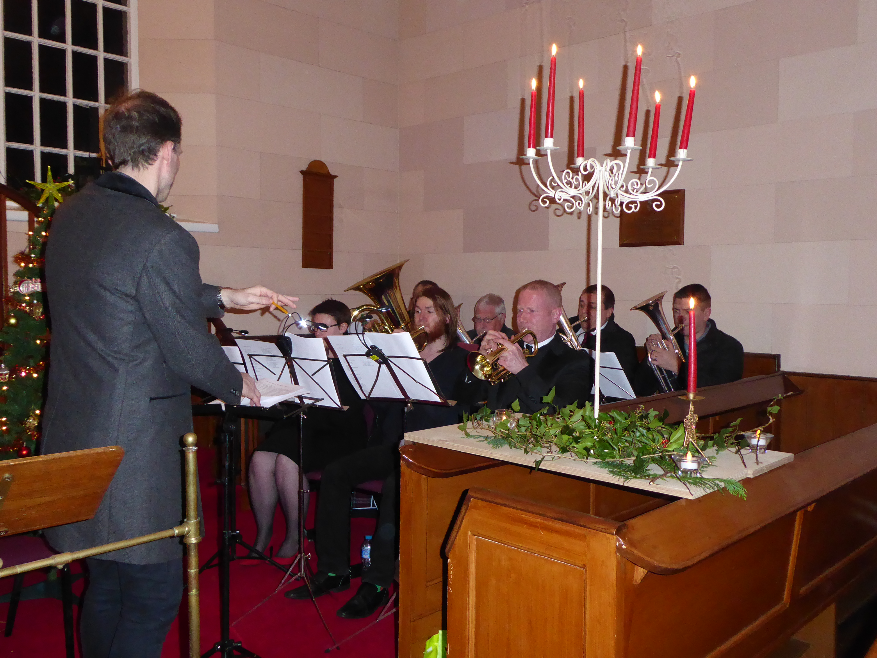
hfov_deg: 56.8
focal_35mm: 32
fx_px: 811
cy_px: 329
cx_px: 438
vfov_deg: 44.2
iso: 800
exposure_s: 1/60
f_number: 3.5
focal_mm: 5.4
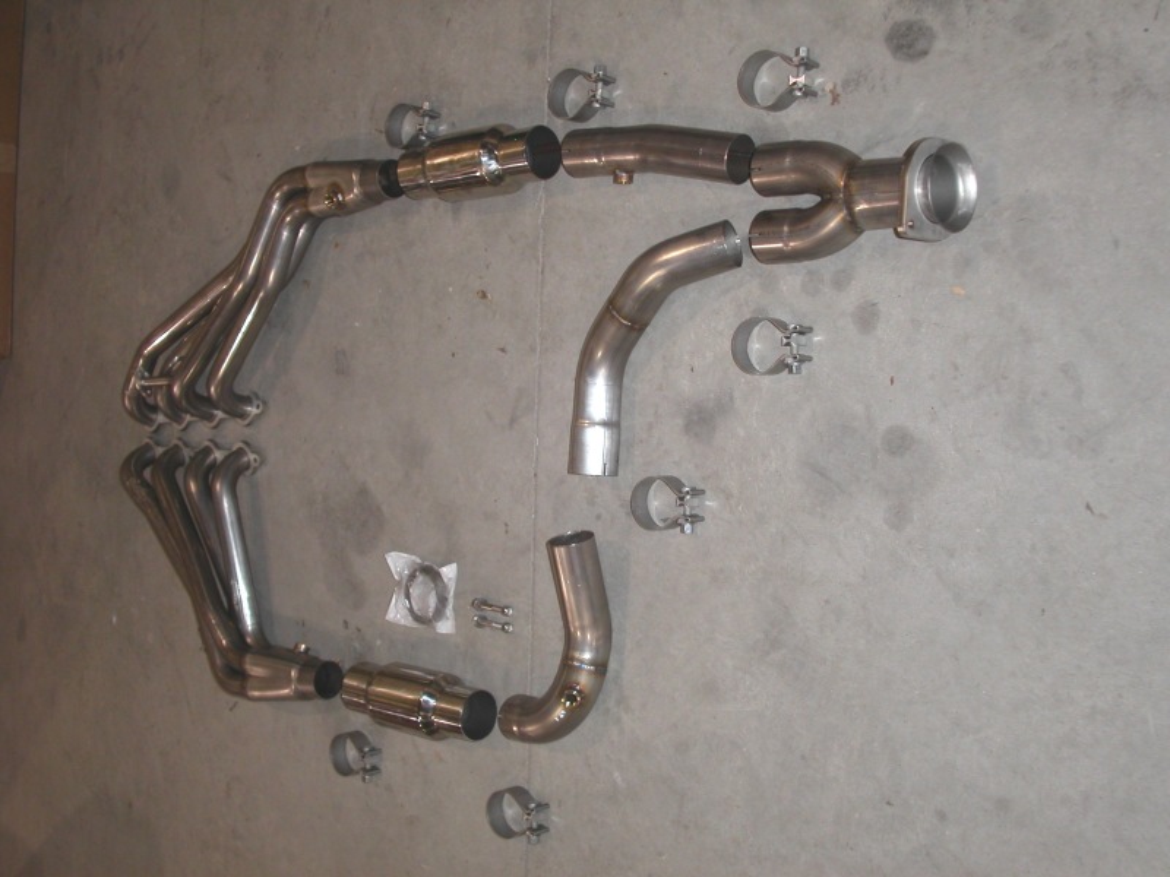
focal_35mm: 38
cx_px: 585
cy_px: 438
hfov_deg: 49.0
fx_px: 1284
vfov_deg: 37.7
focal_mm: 7.8
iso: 100
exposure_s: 1/30
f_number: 2.8
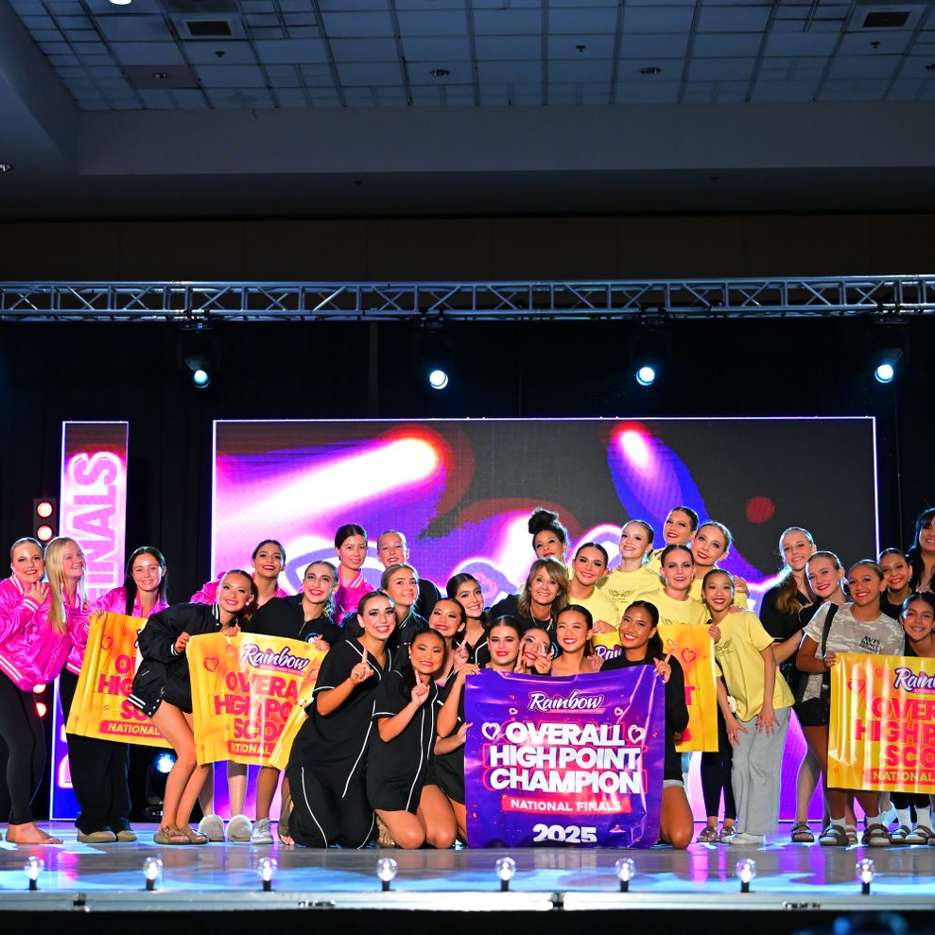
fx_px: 2047
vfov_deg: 25.7
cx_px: 451
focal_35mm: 67
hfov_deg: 25.7
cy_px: 471
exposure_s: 1/640
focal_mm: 52
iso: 3200
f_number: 3.2
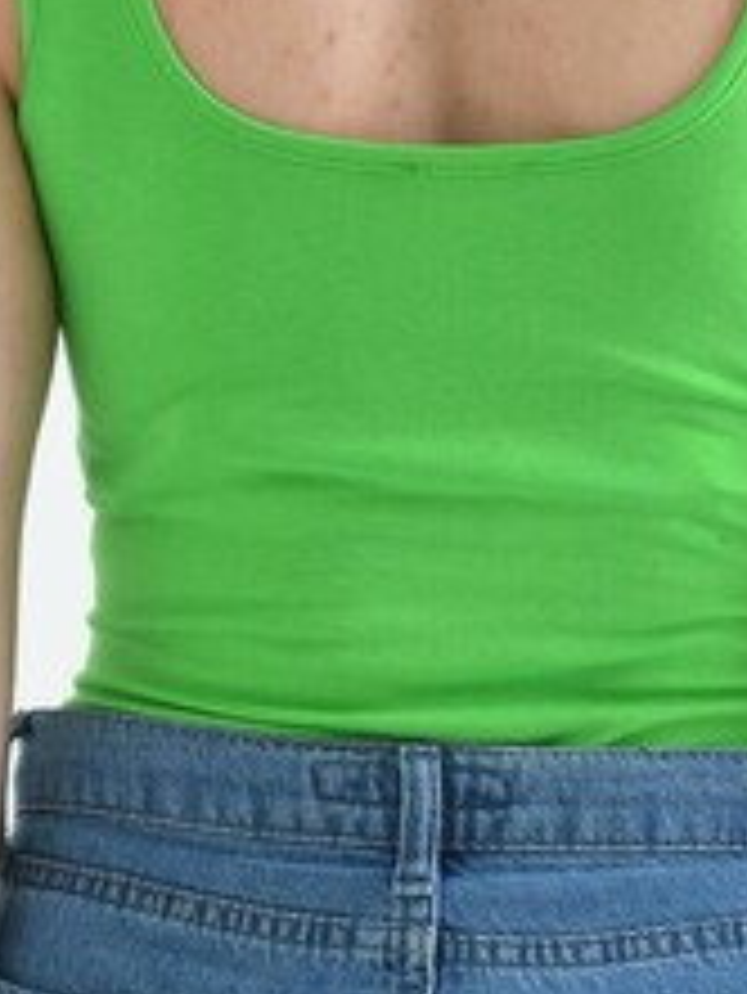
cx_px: 446
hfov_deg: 7.4
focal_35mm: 202
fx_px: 5807
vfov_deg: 9.8
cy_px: 328
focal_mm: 62
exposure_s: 1/125
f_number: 6.3
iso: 100
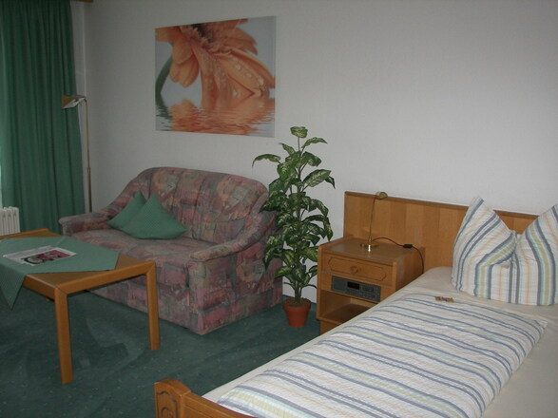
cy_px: 209
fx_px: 580
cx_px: 279
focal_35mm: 36
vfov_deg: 39.6
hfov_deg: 51.4
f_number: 2.8
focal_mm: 6
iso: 100
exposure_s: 1/30
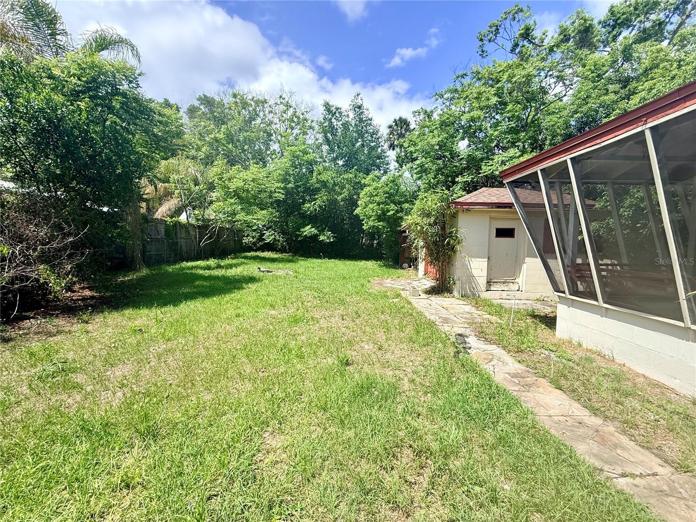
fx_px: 281
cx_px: 348
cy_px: 261
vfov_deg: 85.7
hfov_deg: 102.1
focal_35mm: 14
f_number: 2.2
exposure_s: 1/1167
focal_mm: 2.22
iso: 50
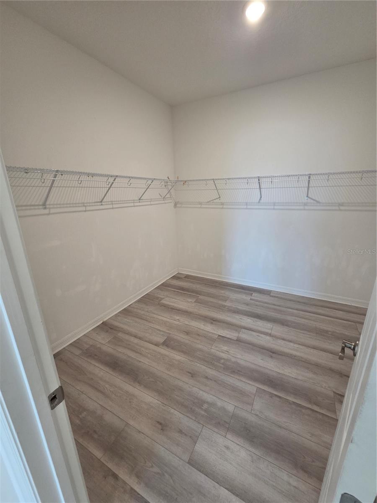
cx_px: 188
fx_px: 189
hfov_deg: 89.9
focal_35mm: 13
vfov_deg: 106.2
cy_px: 252
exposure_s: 1/60
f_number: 2.2
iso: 320
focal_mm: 2.2
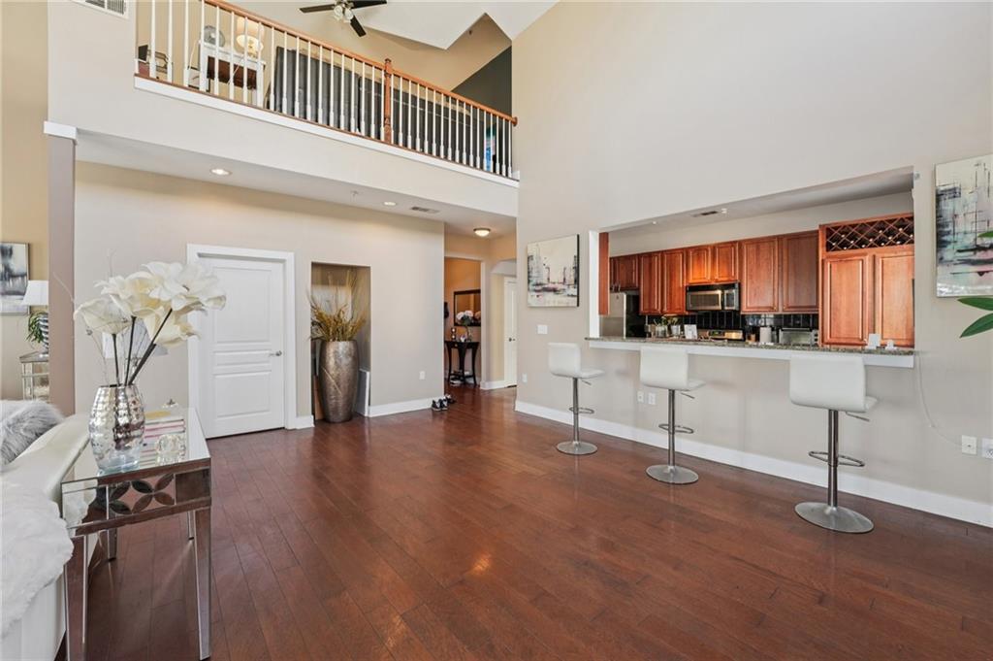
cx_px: 496
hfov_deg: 104.3
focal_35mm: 14
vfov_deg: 81.1
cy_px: 330
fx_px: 386
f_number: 8
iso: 320
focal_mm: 14
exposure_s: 1/15
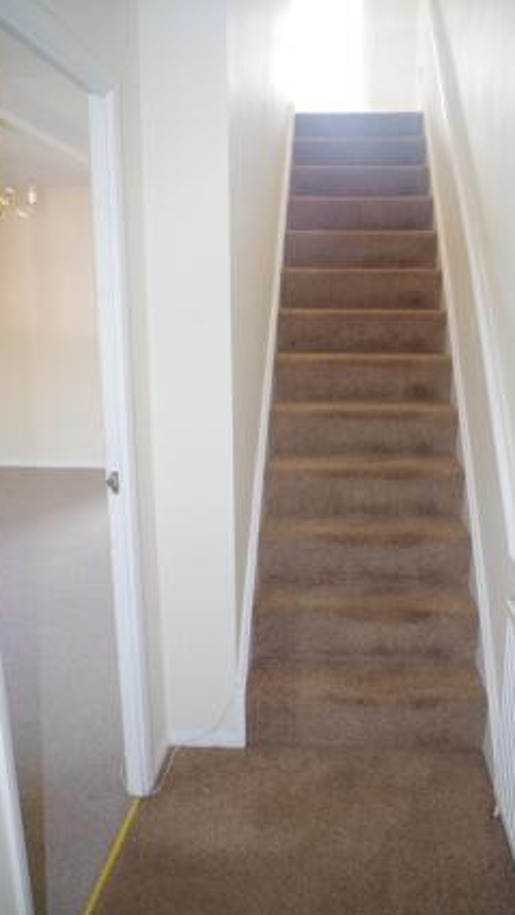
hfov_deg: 40.1
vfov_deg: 66.1
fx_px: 704
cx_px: 296
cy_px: 468
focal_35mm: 29
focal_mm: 18
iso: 400
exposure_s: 1/50
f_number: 3.5
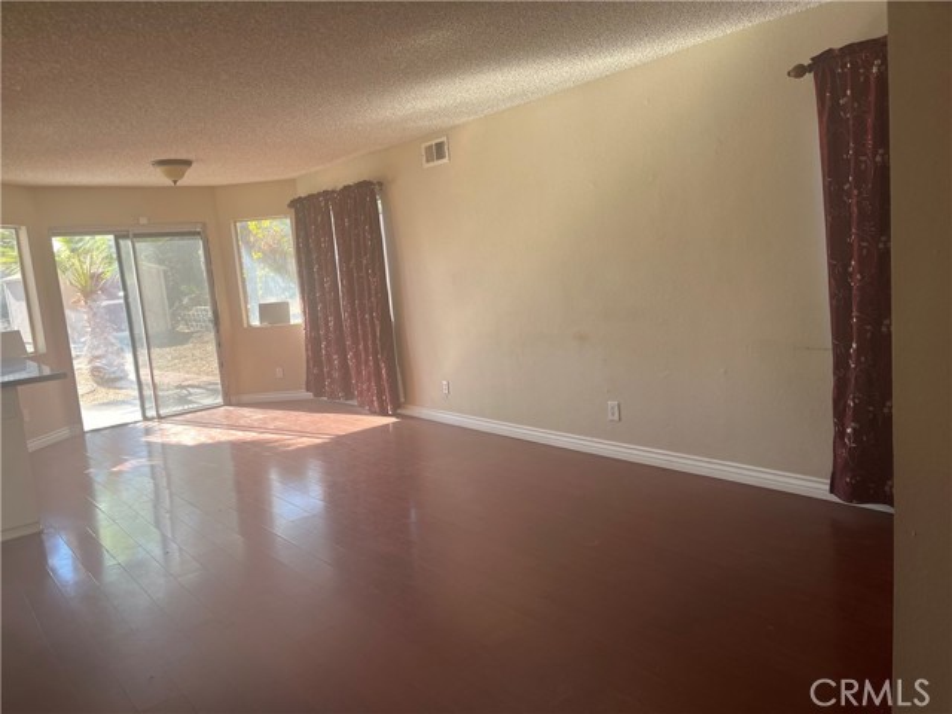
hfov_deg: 67.3
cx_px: 476
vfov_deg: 53.1
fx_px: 715
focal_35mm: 26
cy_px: 357
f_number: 1.6
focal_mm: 5.1
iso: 40
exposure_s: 1/120
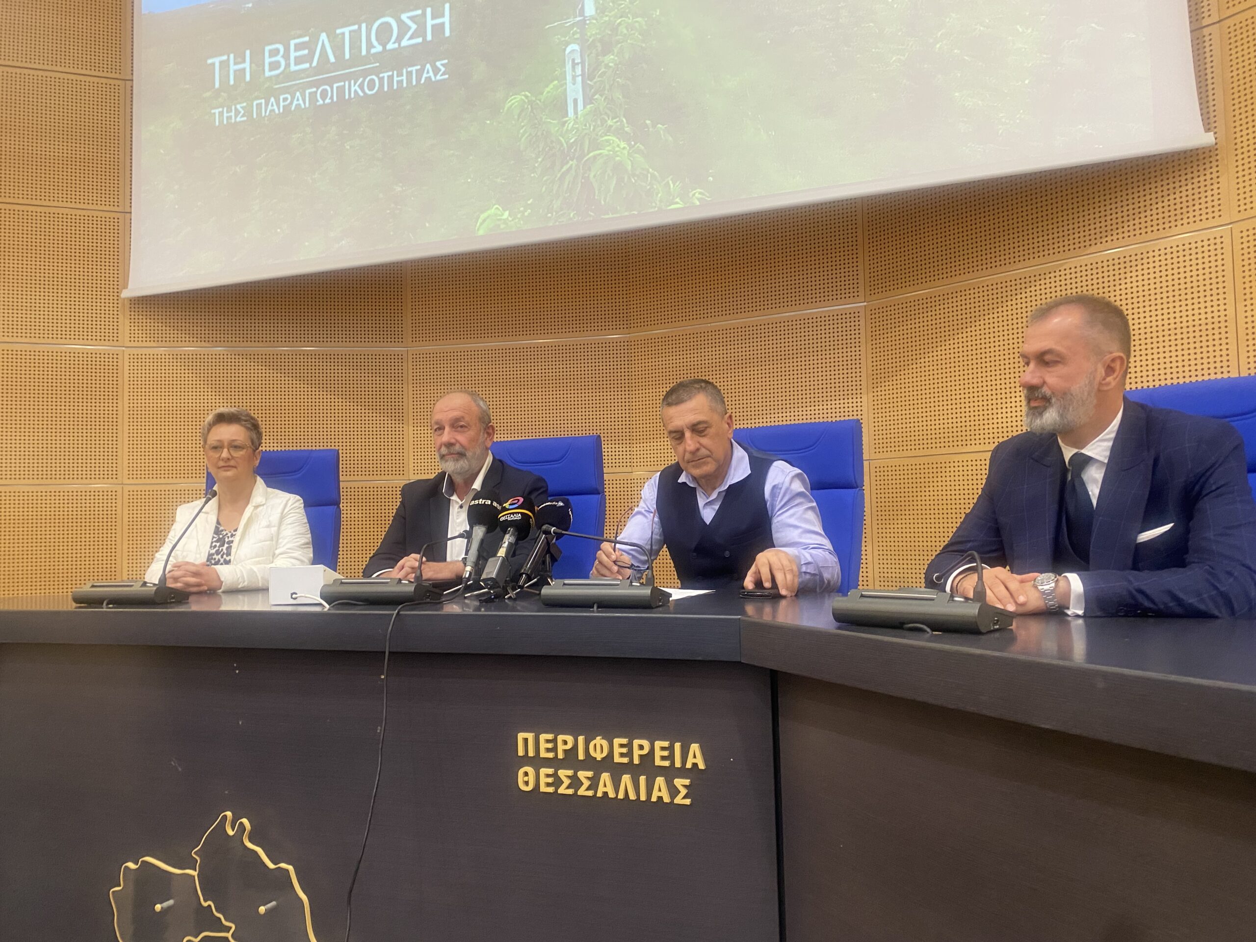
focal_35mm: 26
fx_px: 943
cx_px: 628
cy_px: 471
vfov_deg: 53.1
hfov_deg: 67.3
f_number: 1.8
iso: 250
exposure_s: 1/50
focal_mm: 4.25
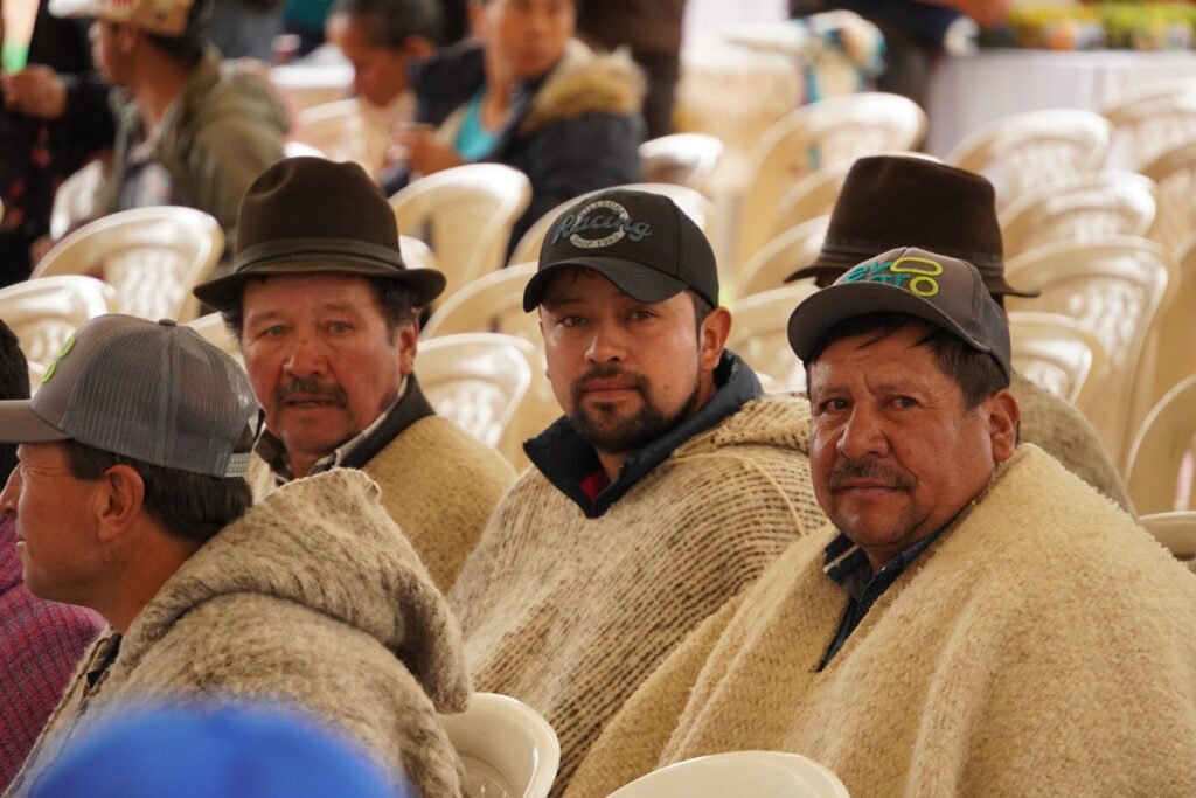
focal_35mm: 308
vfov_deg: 4.5
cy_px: 399
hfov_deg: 6.7
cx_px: 598
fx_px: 10217
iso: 800
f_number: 6.3
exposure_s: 1/160
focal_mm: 205
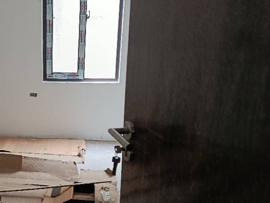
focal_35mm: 41
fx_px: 320
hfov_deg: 42.9
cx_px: 41
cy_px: 102
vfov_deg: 35.2
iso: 822
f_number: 1.7
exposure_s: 1/100
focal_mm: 5.24
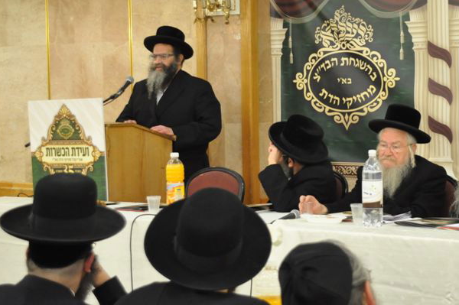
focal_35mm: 87
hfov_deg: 23.2
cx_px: 327
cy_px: 125
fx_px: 1108
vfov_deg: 15.7
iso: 1250
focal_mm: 34
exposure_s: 1/40
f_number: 4.5
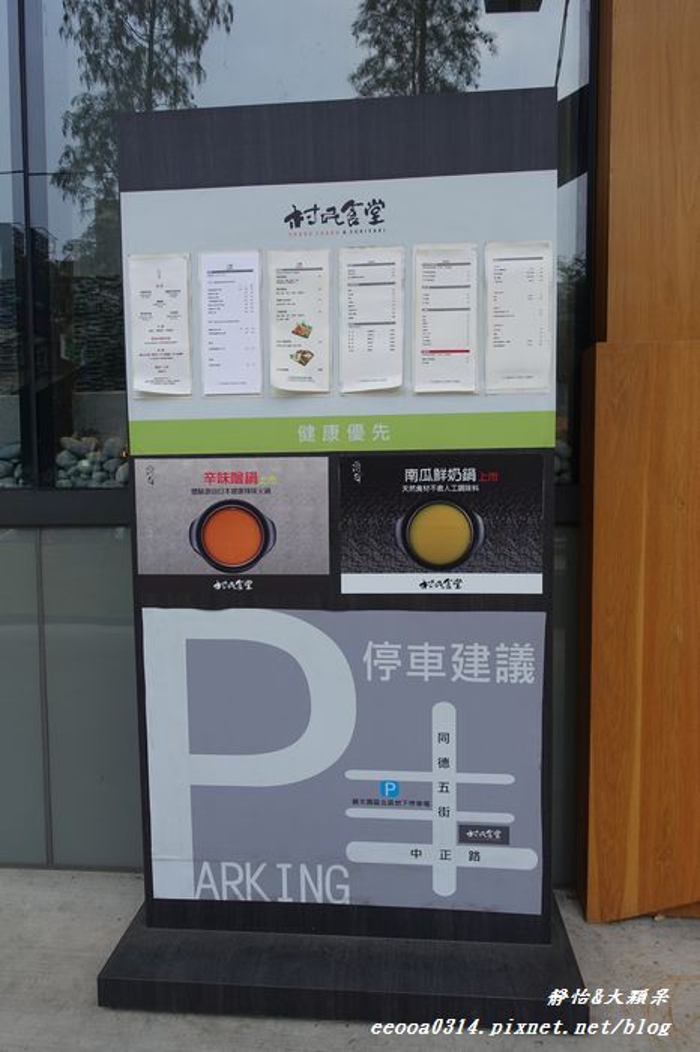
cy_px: 526
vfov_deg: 73.8
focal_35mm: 24
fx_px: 701
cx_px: 350
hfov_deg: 53.1
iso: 125
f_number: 2.8
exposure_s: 1/30
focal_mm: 8.8
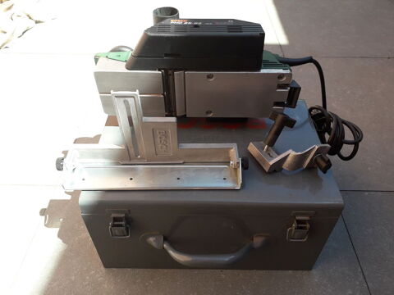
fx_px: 307
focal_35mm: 27
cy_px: 148
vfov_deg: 51.4
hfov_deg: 65.3
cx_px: 197
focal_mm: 3.6
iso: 40
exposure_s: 1/431
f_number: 1.9
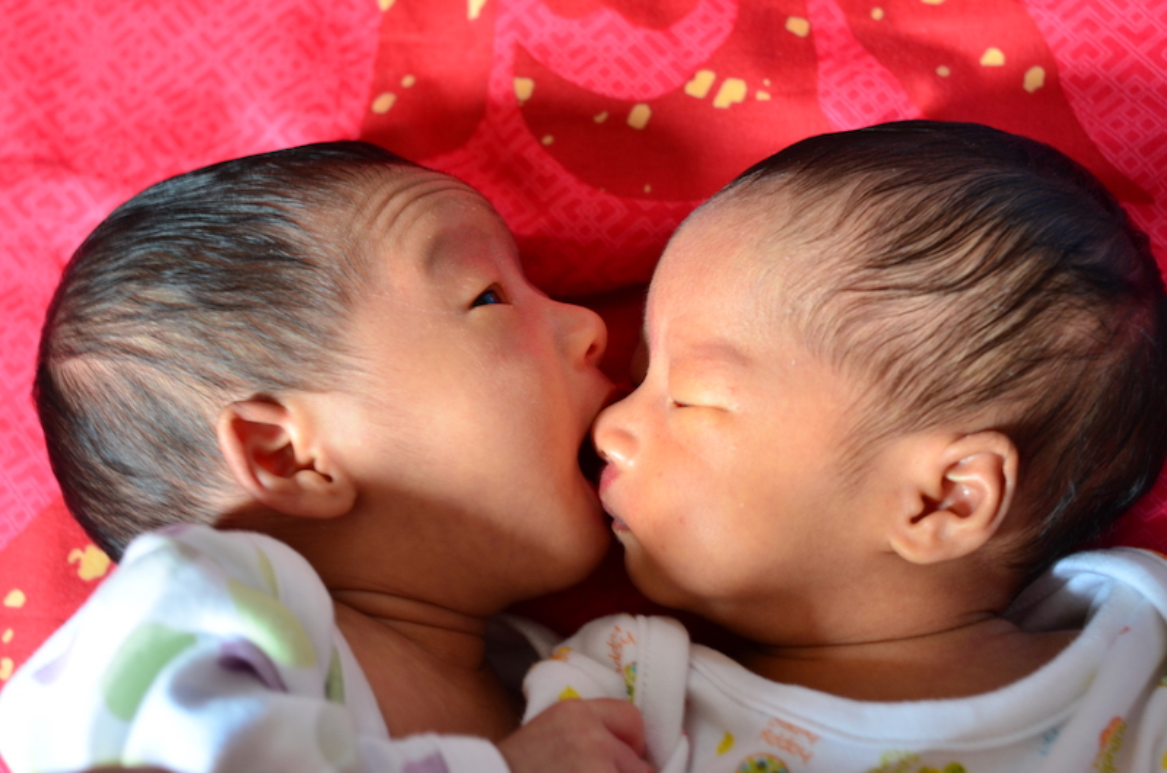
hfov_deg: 37.9
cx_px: 584
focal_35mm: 52
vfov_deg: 25.6
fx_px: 1698
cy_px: 386
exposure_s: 1/13
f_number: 4
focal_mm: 35
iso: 320
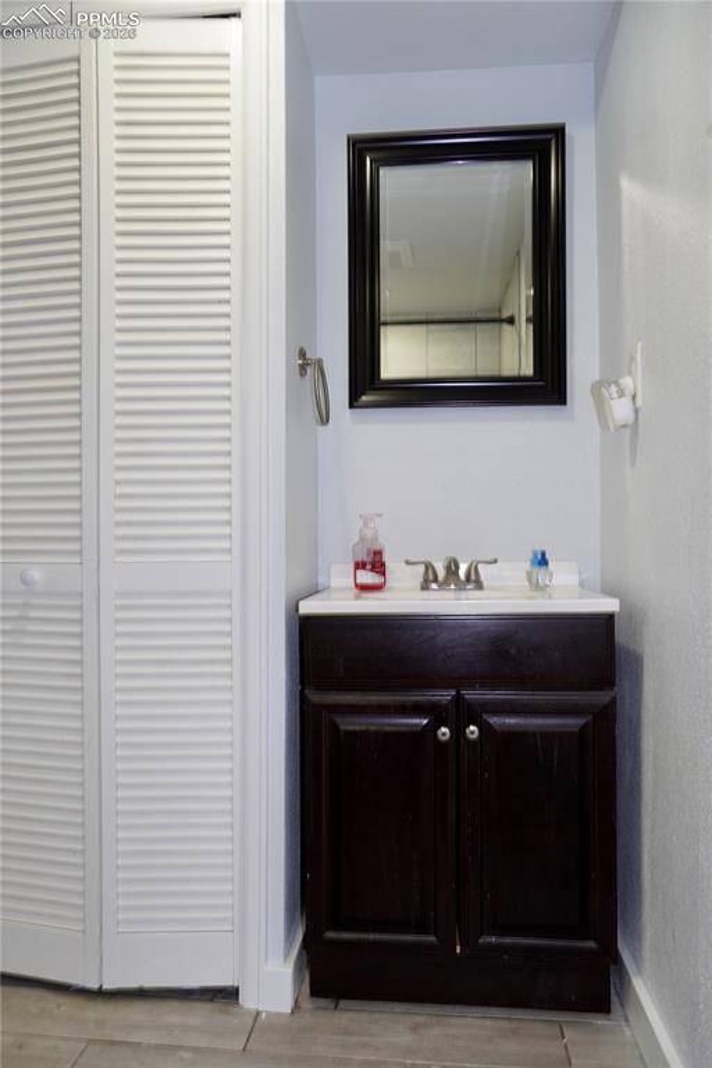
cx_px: 356
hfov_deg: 47.9
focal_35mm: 27
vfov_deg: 67.4
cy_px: 534
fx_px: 801
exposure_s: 1/3
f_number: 7.1
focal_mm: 18
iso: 400
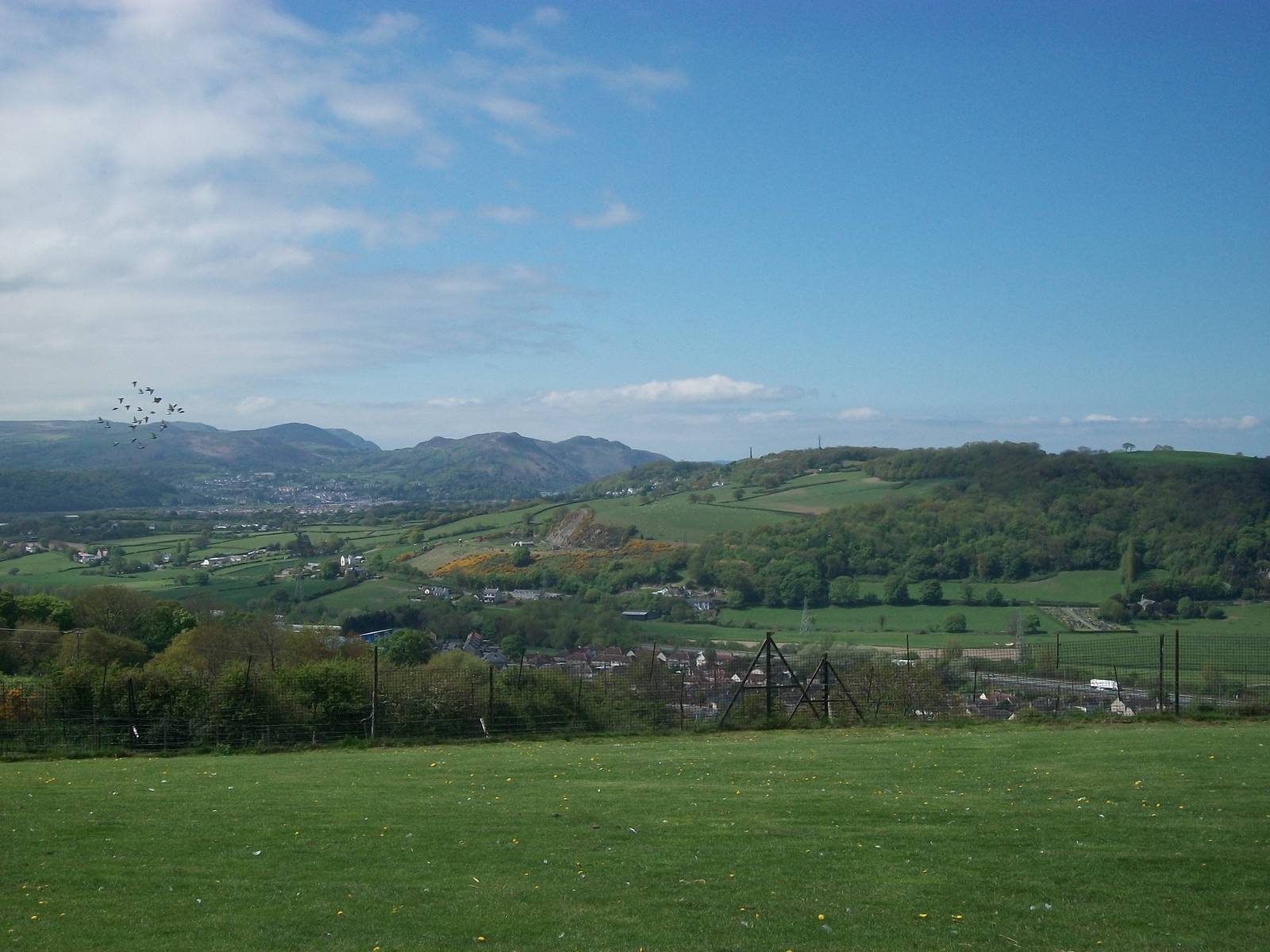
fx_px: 1834
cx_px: 635
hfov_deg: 38.2
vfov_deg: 29.1
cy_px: 476
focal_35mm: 50
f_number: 7
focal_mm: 8.8
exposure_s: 1/400
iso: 80
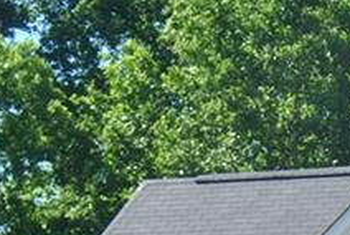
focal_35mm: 174
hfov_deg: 11.1
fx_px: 1694
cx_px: 598
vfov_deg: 7.7
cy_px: 395
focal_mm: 24
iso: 100
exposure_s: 1/200
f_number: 7.1
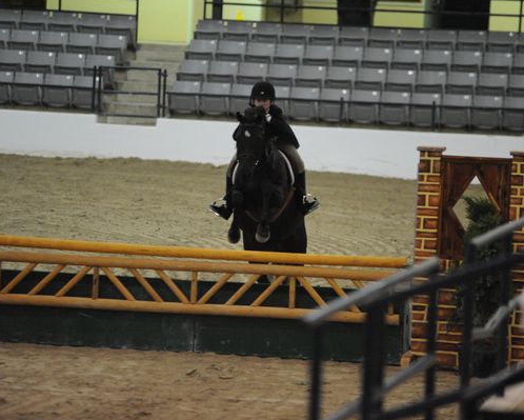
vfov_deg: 6.4
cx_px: 262
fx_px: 3740
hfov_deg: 8.0
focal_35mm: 241
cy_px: 205
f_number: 2.8
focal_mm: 200
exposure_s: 1/400
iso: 6400
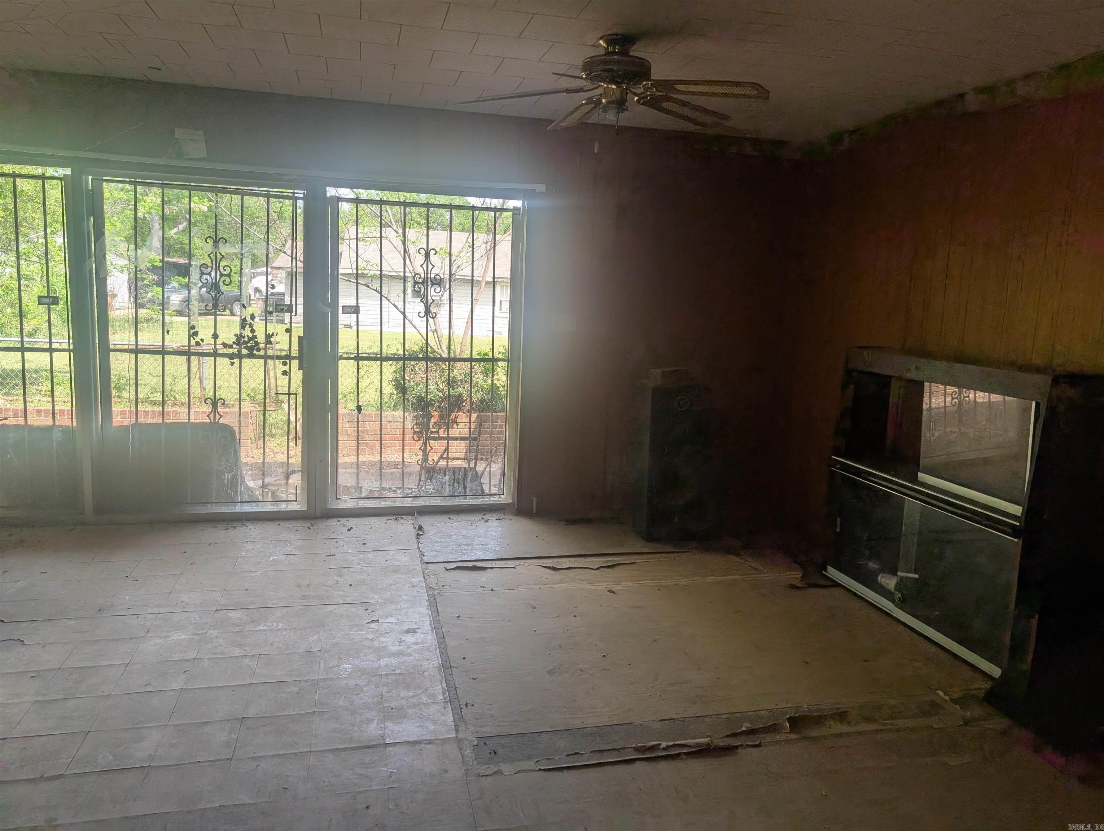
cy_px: 416
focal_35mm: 24
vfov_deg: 56.9
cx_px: 552
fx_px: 767
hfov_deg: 71.5
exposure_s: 1/139
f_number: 1.68
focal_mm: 6.9
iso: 20
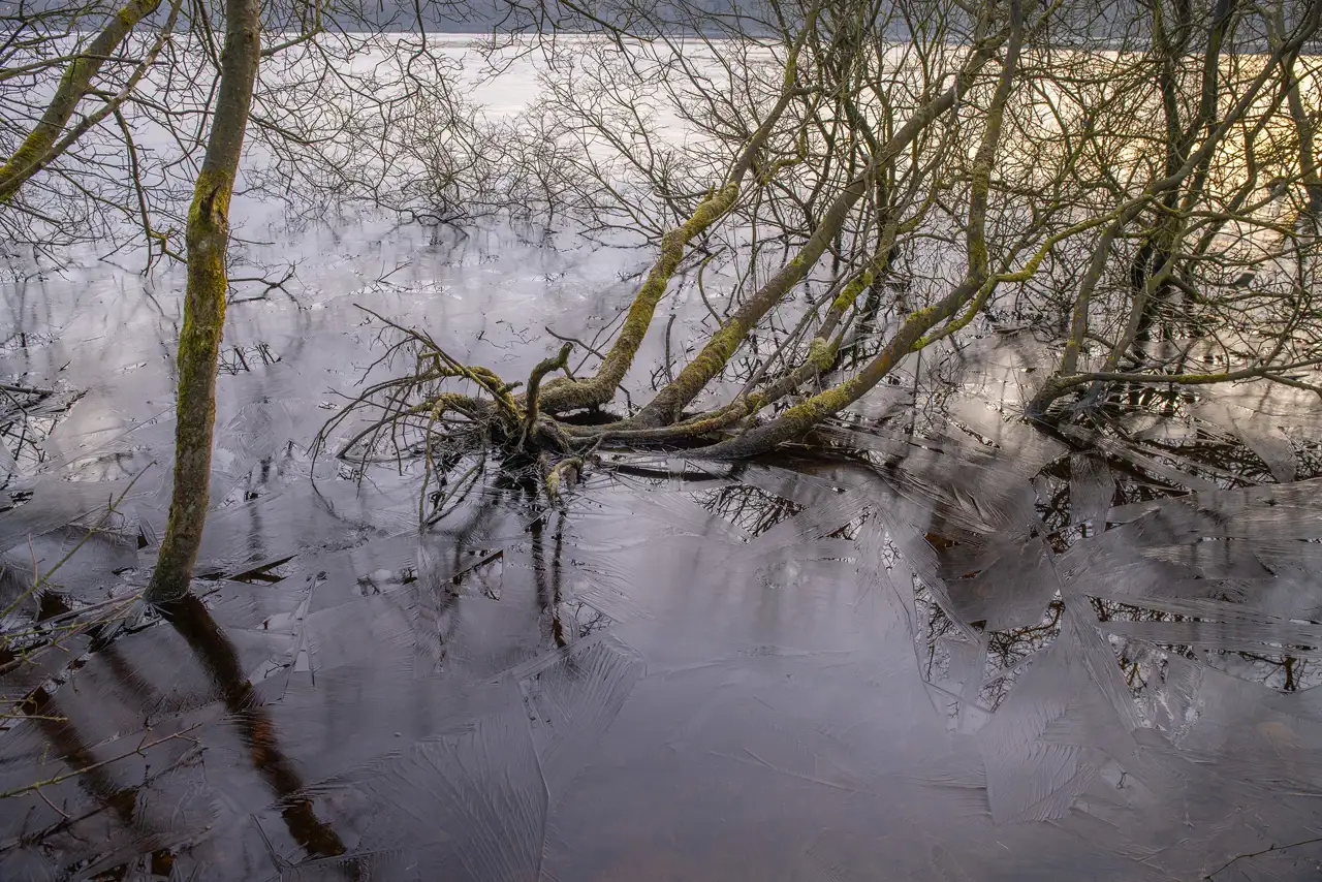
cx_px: 661
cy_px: 441
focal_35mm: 28
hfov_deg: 65.5
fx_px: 1028
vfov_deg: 46.4
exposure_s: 1/320
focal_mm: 28
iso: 400
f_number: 6.3
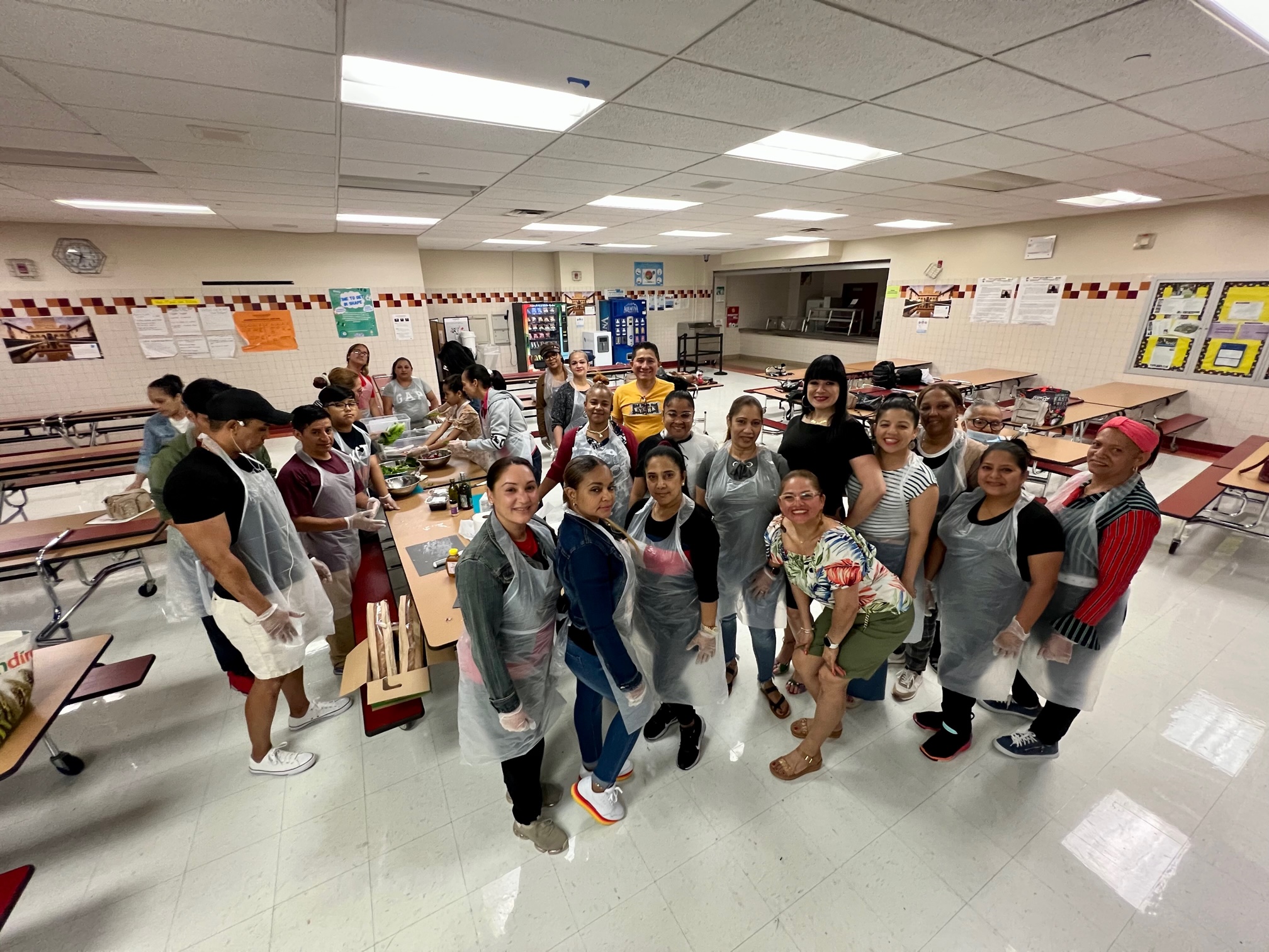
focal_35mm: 13
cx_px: 634
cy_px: 476
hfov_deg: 106.2
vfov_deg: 89.9
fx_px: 477
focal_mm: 1.57
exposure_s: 1/60
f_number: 1.8
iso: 400
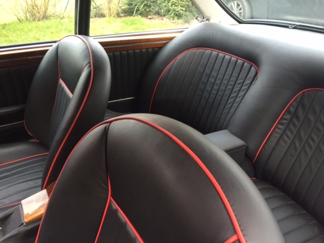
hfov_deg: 61.7
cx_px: 162
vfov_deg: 48.2
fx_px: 271
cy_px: 122
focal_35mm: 29
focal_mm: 4.15
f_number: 2.2
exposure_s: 1/33
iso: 64
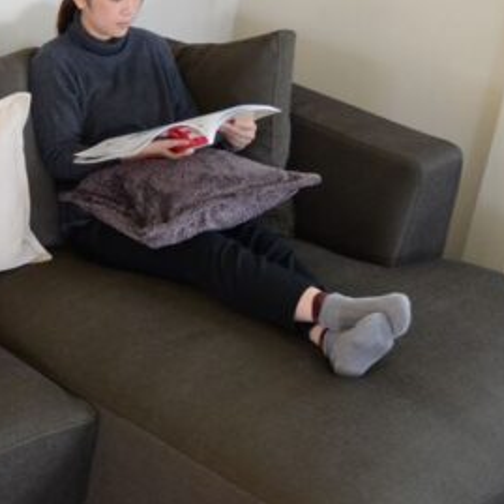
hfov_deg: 16.8
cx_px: -169
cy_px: 423
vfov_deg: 17.7
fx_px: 1598
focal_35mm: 97
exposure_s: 1/40
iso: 800
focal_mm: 20
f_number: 3.2
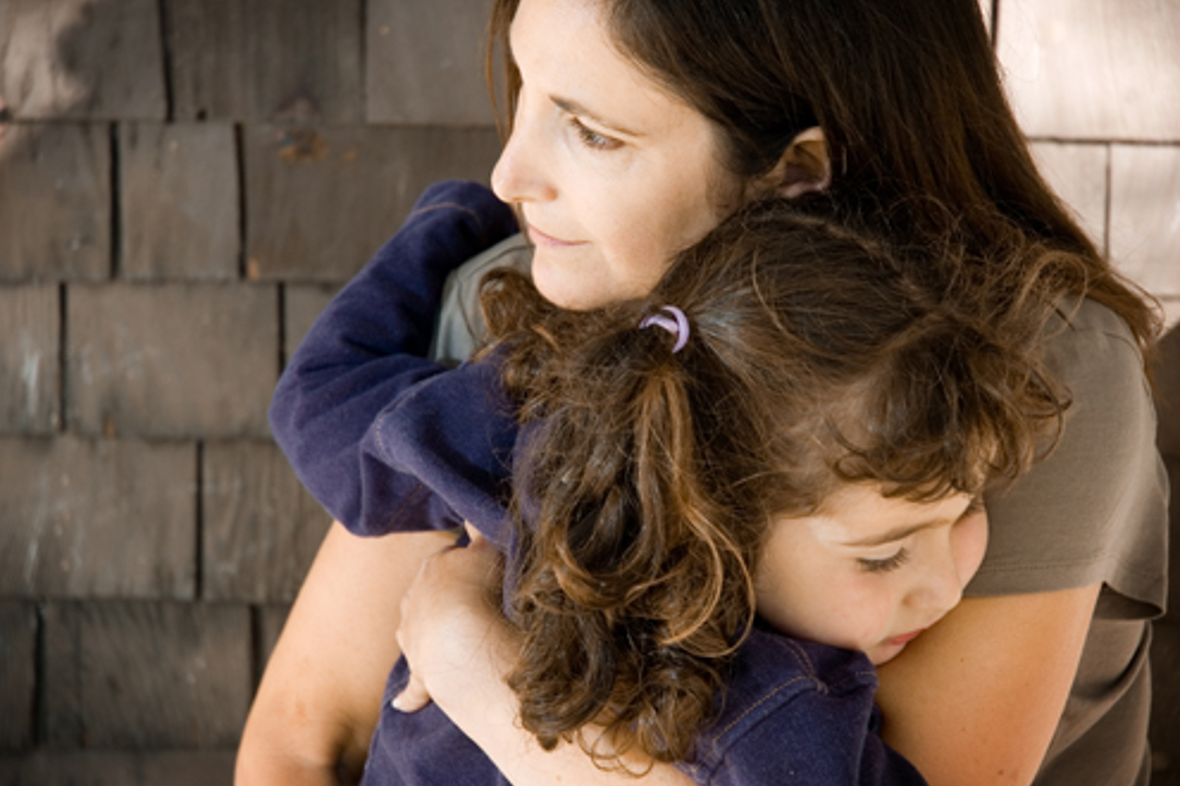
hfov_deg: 19.3
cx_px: 594
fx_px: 3474
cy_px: 393
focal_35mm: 106
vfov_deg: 12.9
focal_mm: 70
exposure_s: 1/100
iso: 200
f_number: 5
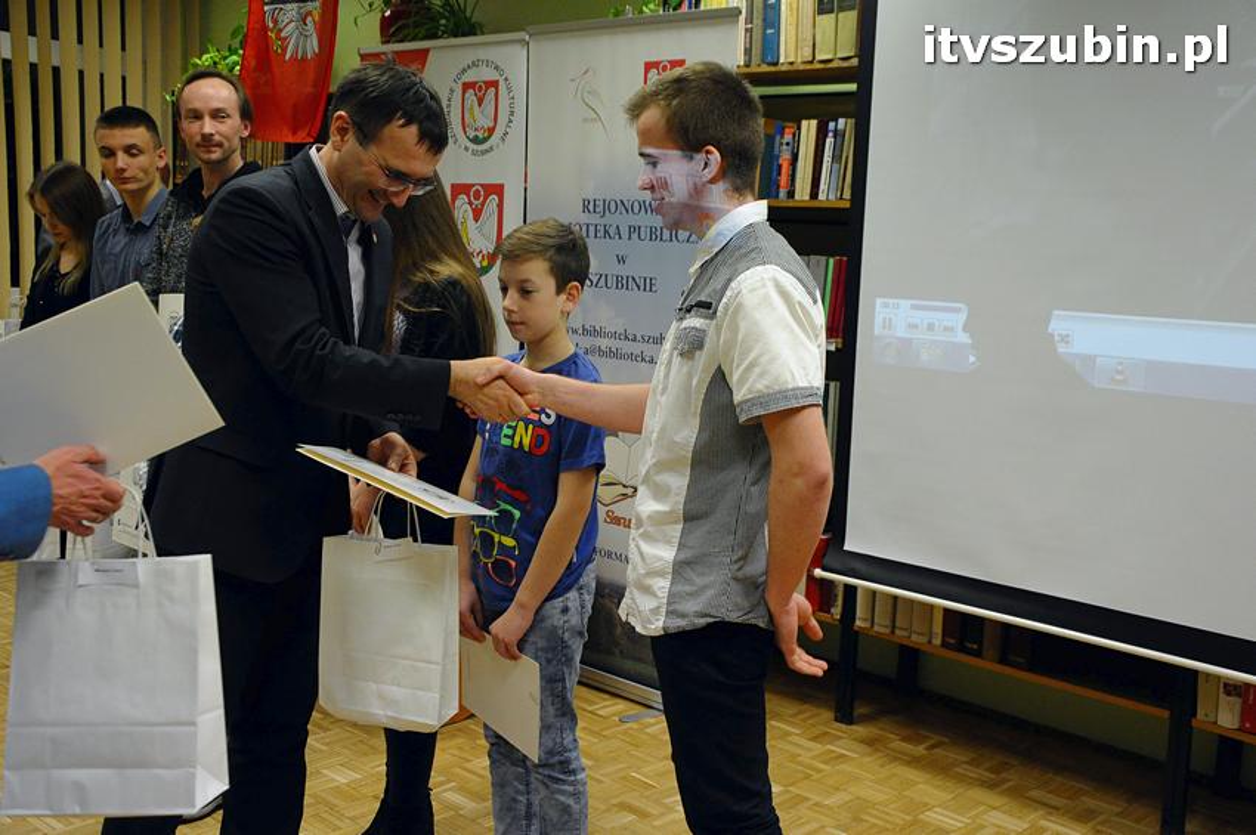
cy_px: 418
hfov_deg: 49.6
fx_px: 1359
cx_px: 628
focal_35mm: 39
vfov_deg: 34.1
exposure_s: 1/125
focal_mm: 26
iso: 2000
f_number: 5.6
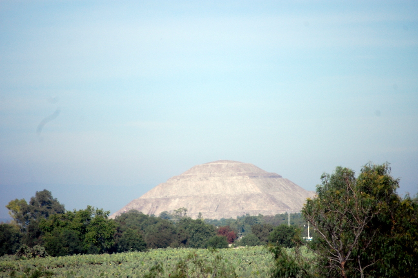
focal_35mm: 300
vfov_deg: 4.6
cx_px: 209
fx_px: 3480
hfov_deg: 6.9
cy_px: 139
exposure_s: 1/1250
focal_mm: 200
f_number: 5.6
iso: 400
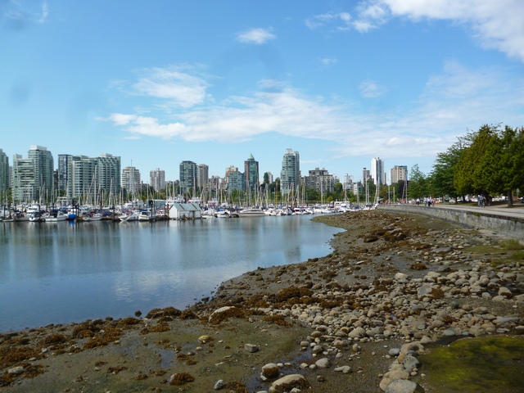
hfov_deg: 63.4
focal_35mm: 28
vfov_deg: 49.7
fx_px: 424
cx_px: 262
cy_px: 196
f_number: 9
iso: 100
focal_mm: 5
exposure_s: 1/125
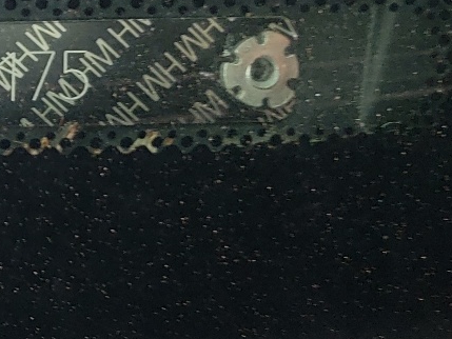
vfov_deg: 15.2
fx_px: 1267
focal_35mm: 97
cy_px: 76
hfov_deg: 18.2
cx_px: -210
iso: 50
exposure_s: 1/156
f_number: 1.5
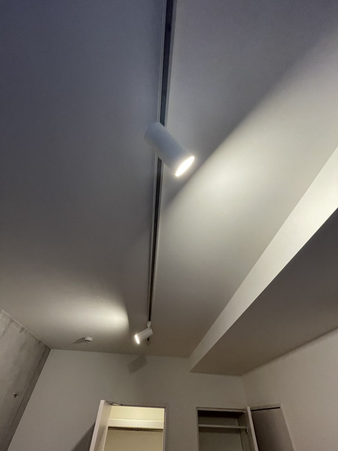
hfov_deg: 85.7
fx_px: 182
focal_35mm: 14
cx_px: 169
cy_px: 226
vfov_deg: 102.1
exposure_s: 1/50
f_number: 2.4
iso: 160
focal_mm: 1.55
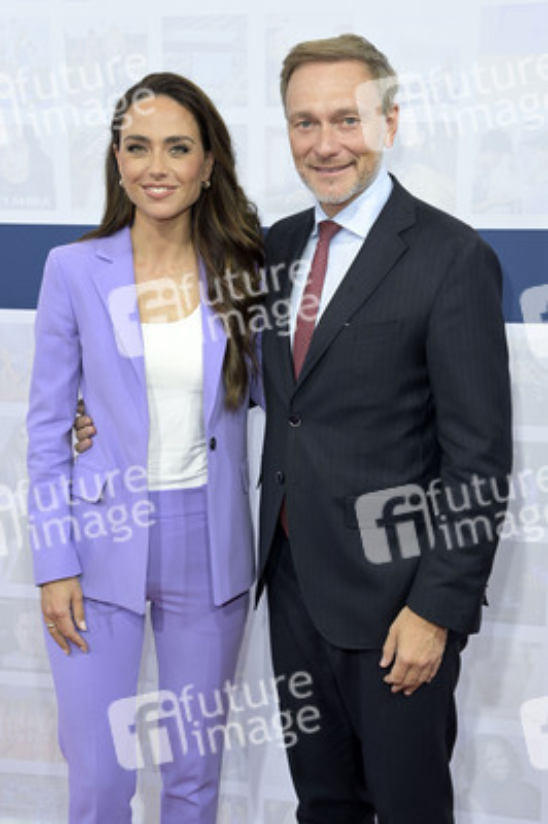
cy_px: 412
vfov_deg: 48.5
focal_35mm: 40
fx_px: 915
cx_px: 274
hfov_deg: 33.3
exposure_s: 1/160
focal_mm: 40
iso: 800
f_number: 5.6
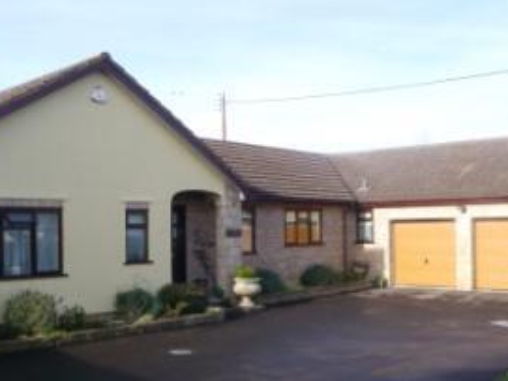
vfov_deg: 33.5
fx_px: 631
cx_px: 221
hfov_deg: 43.8
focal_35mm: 43
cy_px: 218
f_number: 7.1
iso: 100
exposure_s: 1/160
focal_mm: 4.6
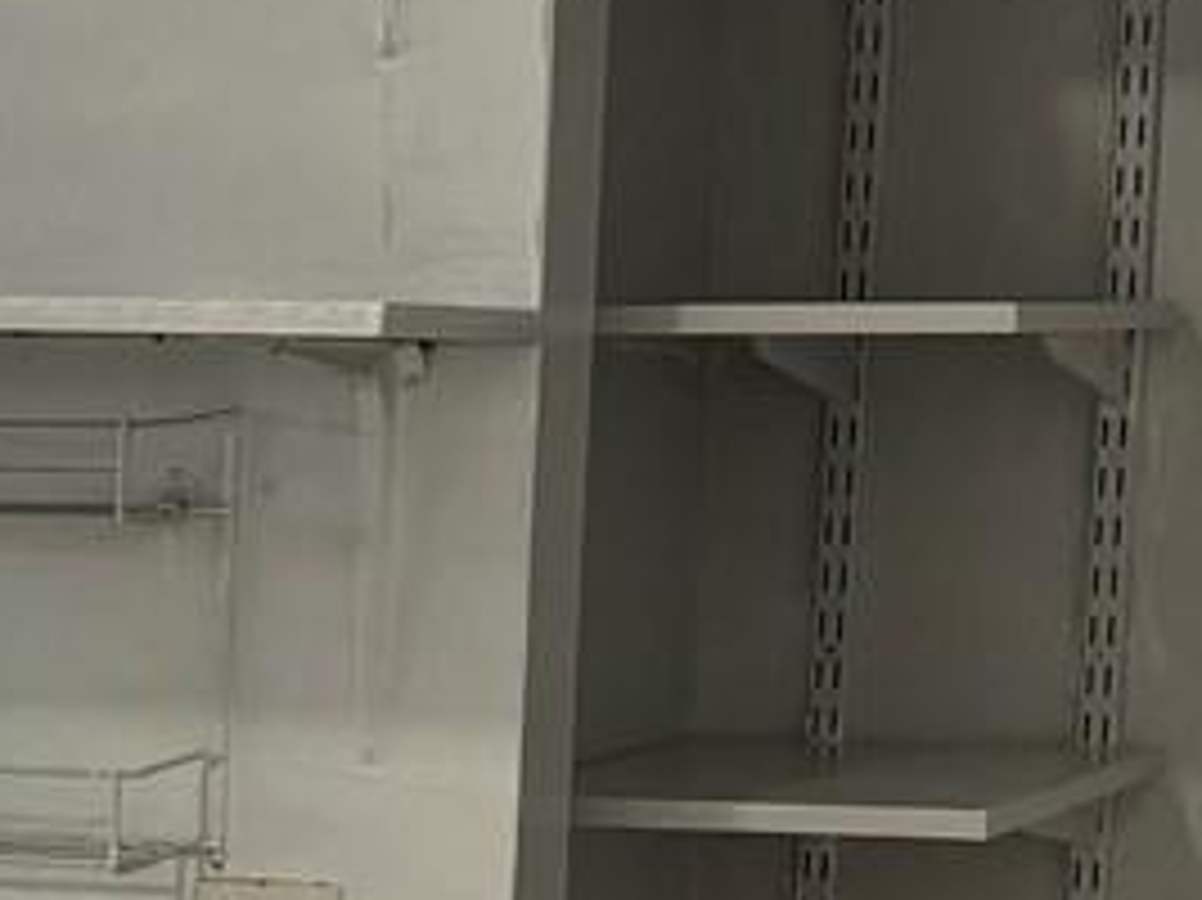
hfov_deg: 11.9
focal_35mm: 156
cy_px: 1048
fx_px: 5414
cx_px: -743
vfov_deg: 9.4
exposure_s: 1/120
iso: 100
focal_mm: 5.96
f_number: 1.6
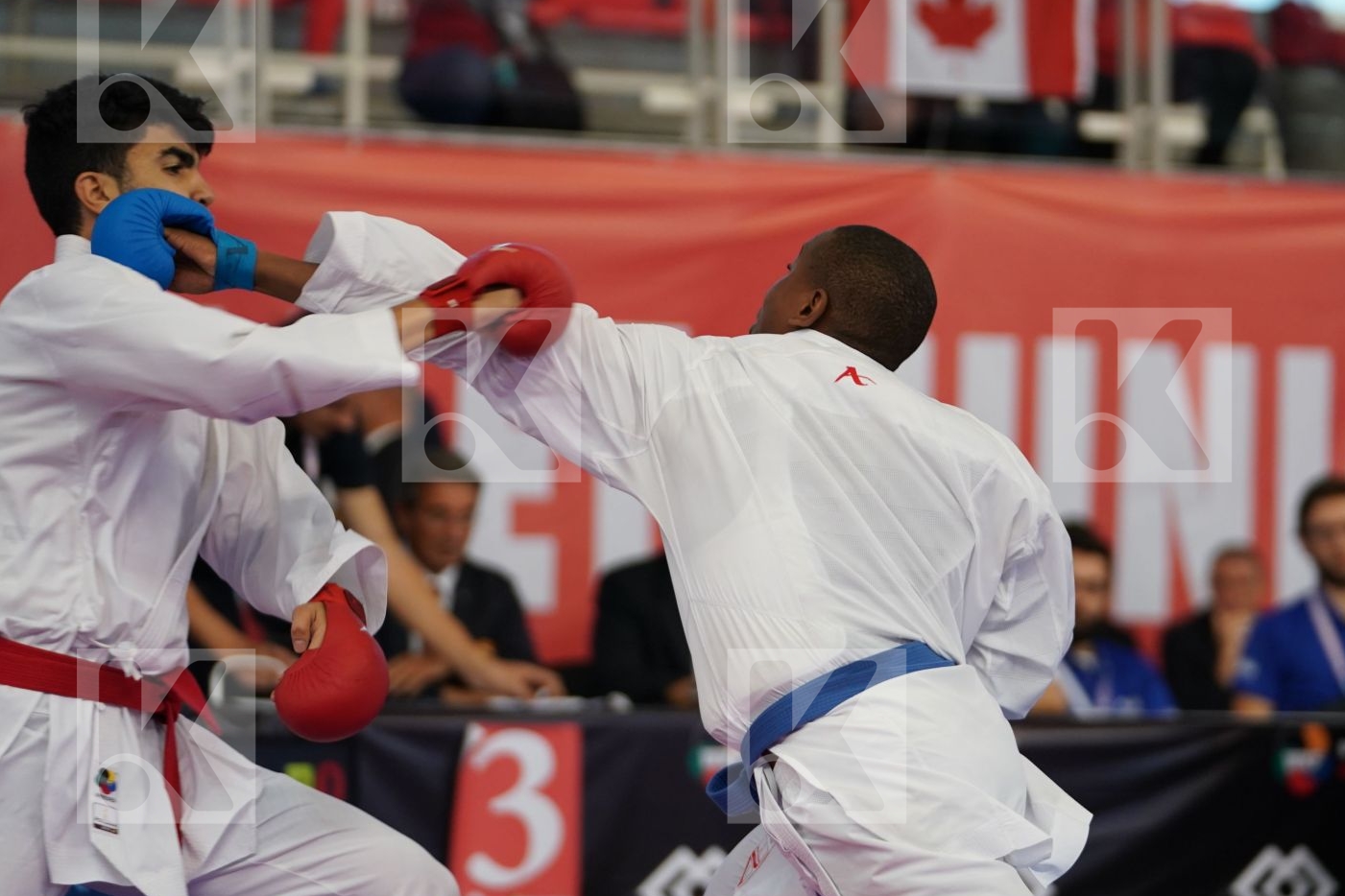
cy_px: 395
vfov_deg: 8.2
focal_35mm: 167
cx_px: 817
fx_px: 6239
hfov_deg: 12.3
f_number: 2.8
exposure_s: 1/1000
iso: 1600
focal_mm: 130
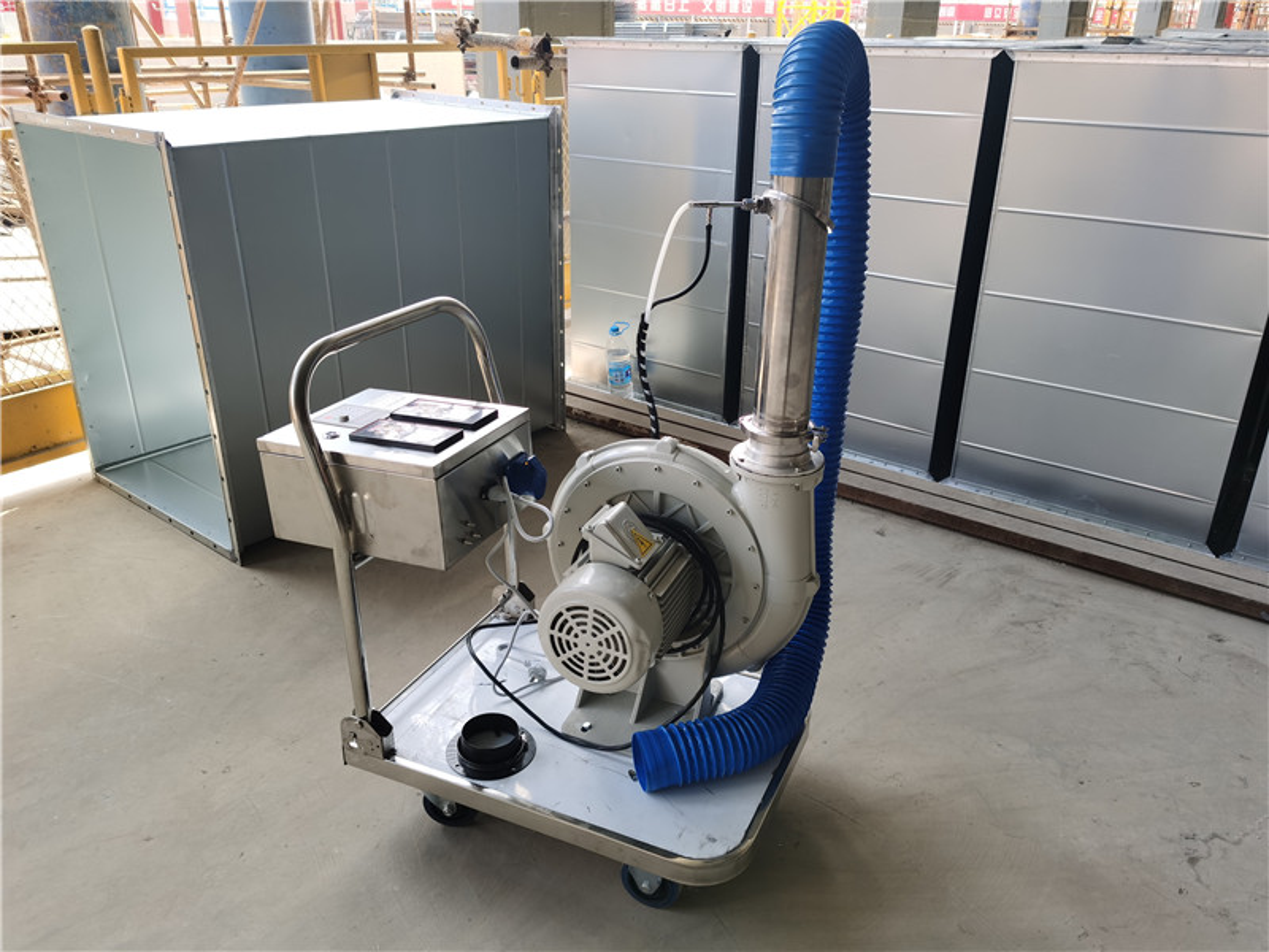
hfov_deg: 65.3
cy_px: 476
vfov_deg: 51.4
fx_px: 990
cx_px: 634
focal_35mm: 27
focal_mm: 5.56
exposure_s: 1/330
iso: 50
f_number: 1.6
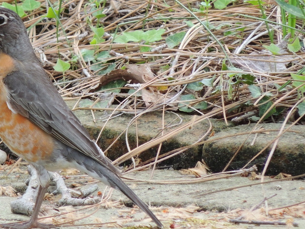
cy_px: 76
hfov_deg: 1.0
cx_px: 55
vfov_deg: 0.7
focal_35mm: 2022
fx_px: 17819
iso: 400
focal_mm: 180
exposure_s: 1/200
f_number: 5.9
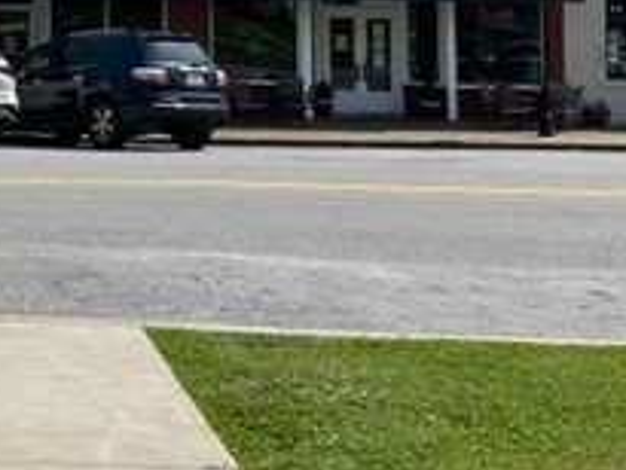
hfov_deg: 24.6
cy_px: -110
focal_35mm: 75
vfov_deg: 18.5
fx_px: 1357
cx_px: -24
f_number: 1.78
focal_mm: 6.86
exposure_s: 1/8197
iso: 80
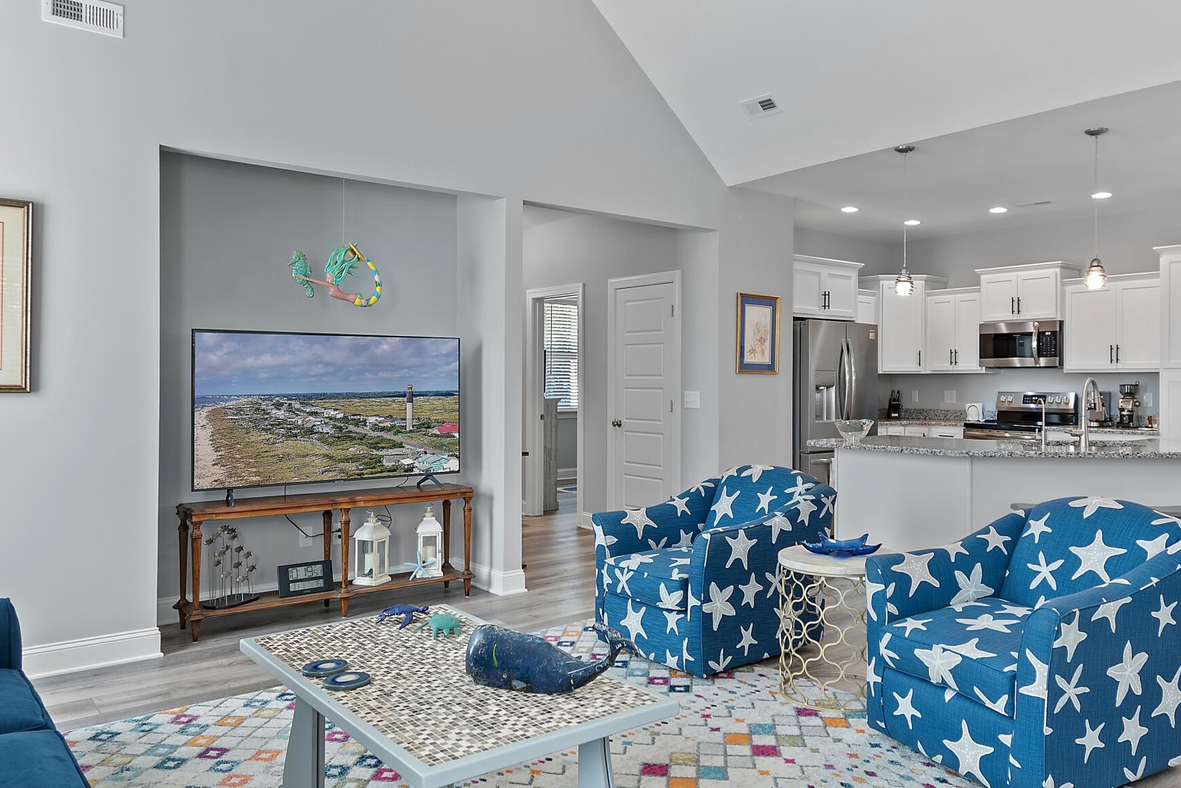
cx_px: 711
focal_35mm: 26
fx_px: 853
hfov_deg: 68.7
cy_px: 378
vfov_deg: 49.5
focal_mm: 10
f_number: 4.5
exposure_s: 1/5
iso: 100
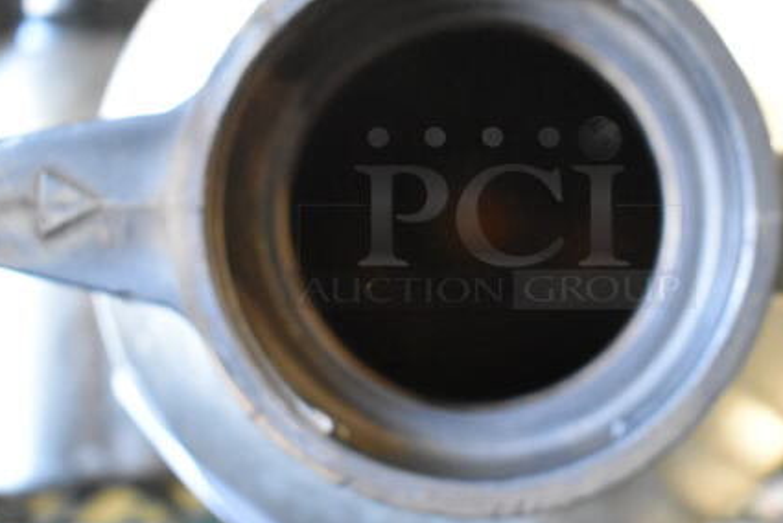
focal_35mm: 56
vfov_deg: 24.2
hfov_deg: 35.4
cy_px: 212
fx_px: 1219
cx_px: 492
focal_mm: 26
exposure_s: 1/40
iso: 6400
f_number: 4
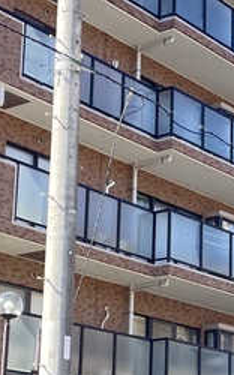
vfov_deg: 19.7
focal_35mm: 105
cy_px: 270
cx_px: 255
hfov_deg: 12.3
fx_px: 1073
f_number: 1.6
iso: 32
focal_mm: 4.2
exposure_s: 1/390
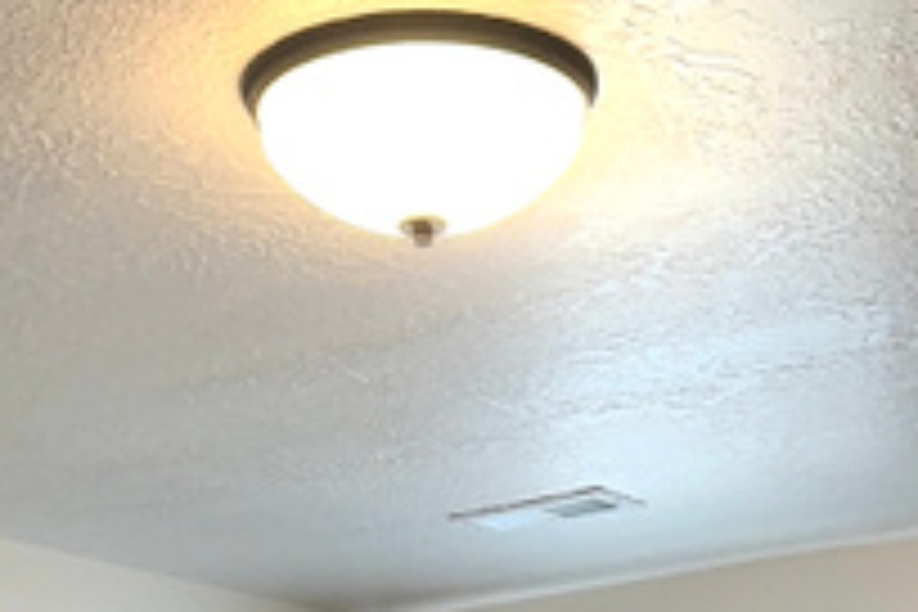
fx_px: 3187
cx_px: 981
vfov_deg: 10.3
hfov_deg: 16.0
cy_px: 1138
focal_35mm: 125
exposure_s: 1/120
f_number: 1.78
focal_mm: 6.76
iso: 250
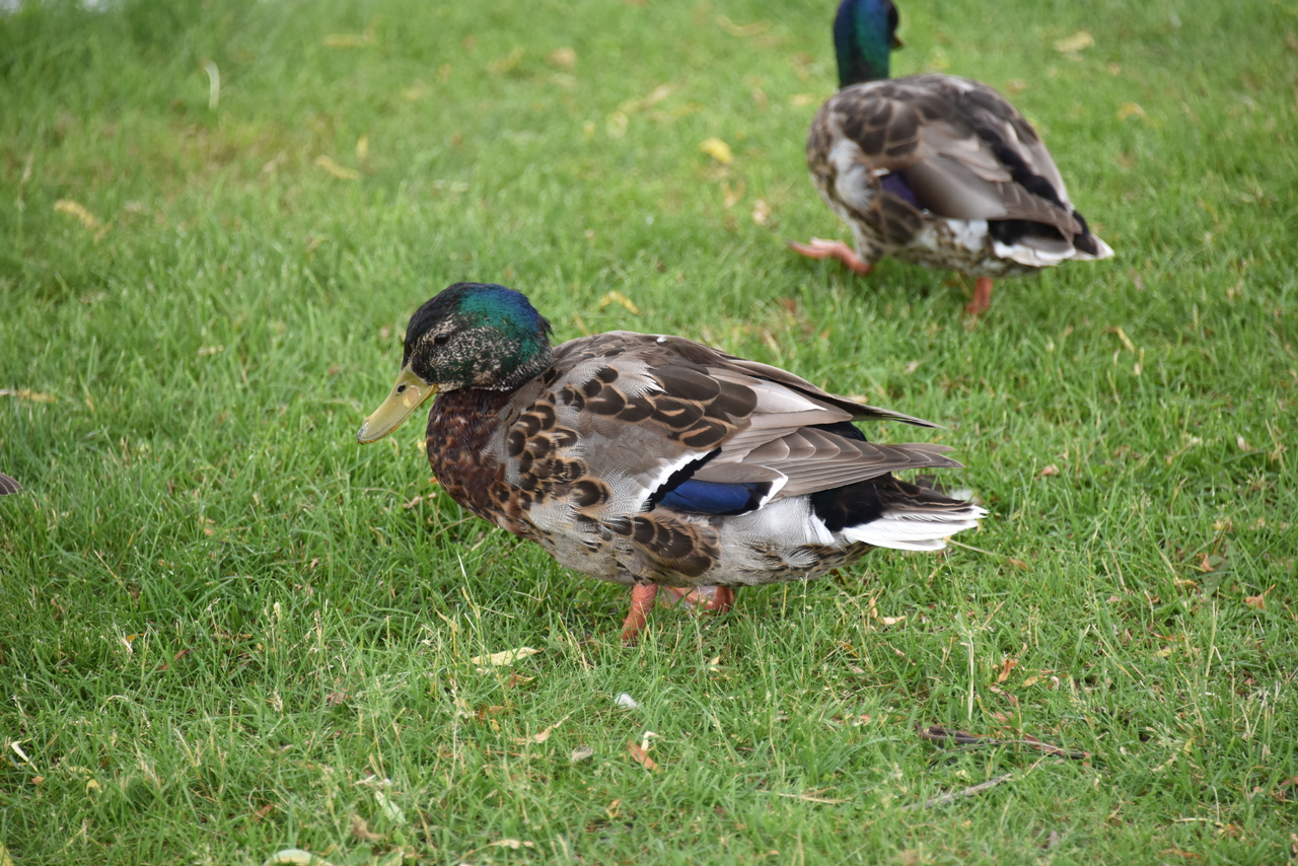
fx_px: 10818
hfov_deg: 6.9
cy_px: 433
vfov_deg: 4.6
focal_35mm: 300
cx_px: 649
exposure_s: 1/640
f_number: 5.6
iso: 800
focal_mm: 300
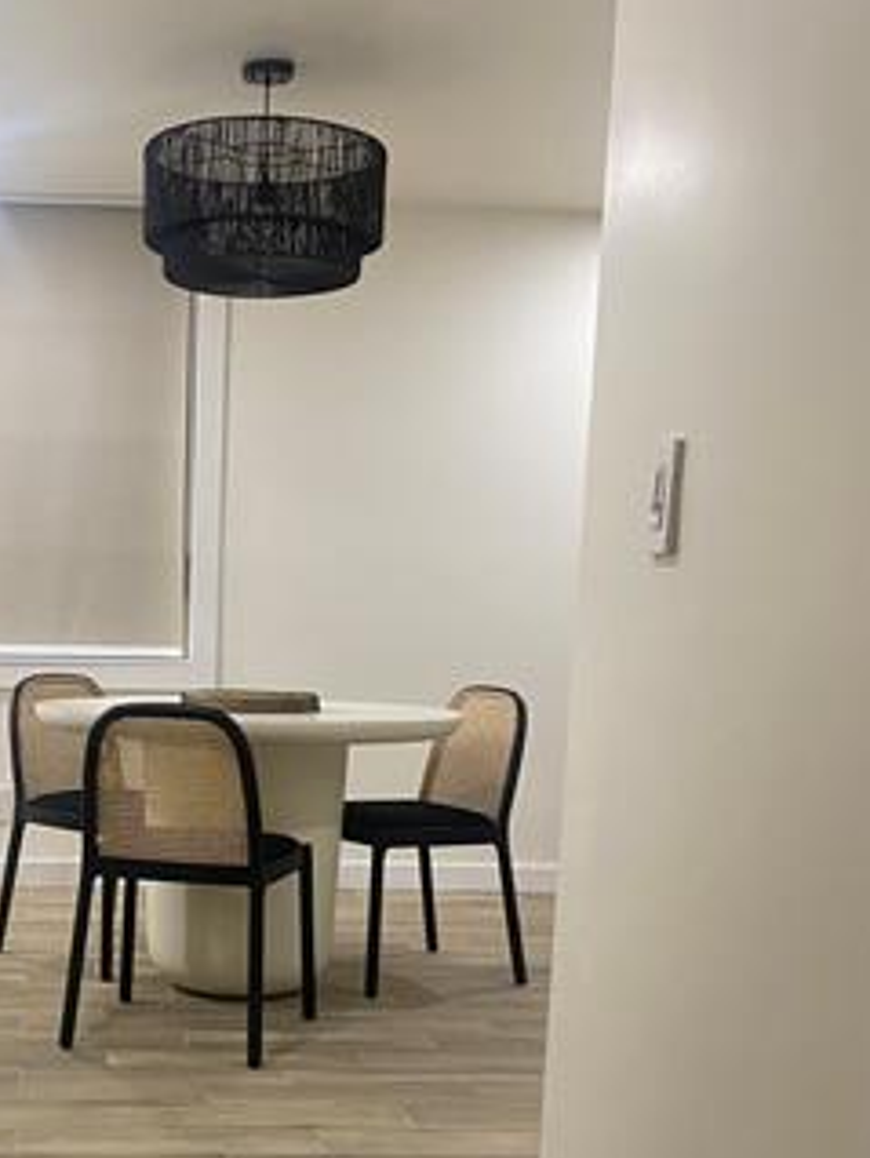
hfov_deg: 28.8
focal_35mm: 49
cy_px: 881
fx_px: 1640
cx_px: 135
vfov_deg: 37.8
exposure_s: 1/60
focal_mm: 4.25
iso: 200
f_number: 1.8
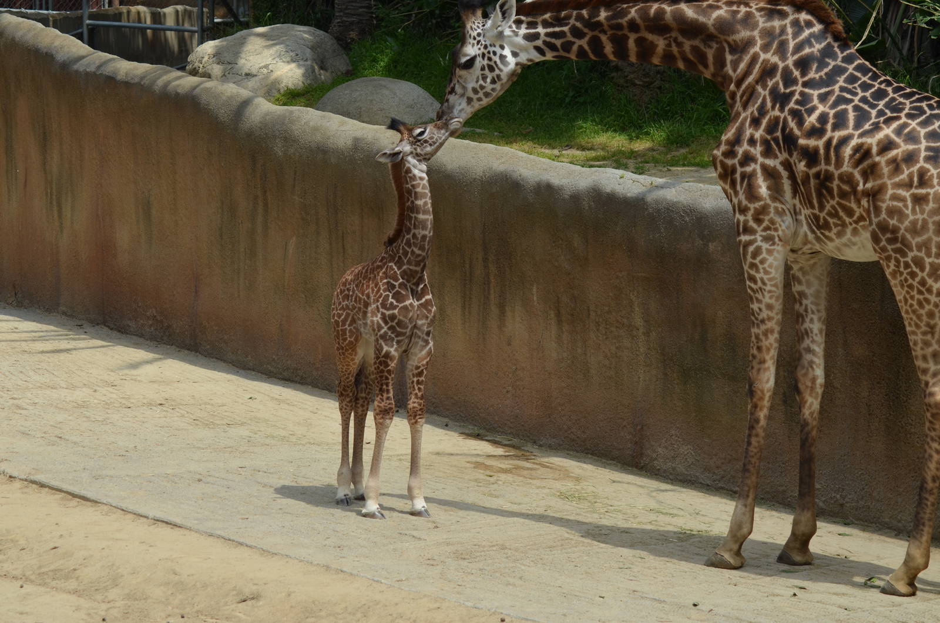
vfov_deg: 8.7
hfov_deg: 13.1
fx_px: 4104
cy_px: 312
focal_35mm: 158
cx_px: 470
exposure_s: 1/800
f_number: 7.1
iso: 200
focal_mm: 105
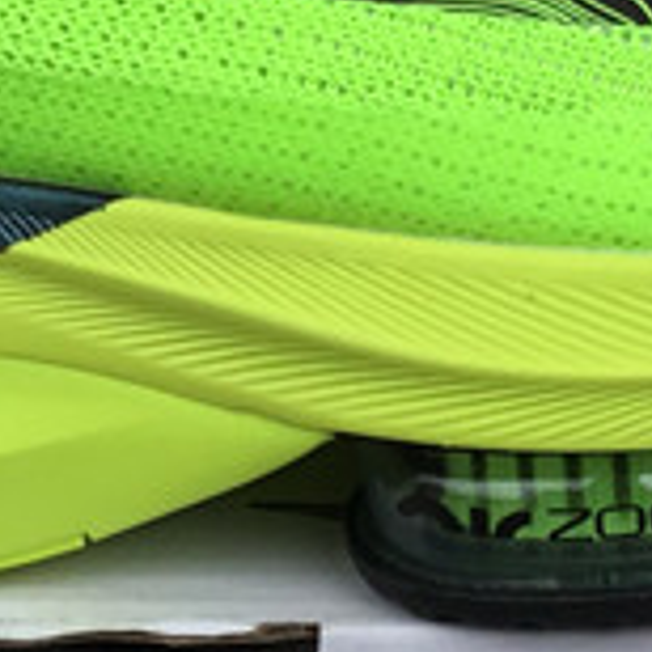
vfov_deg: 10.9
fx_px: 3410
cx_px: 174
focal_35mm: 160
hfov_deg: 10.9
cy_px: 286
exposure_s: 1/1116
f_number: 2.4
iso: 25
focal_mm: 3.3
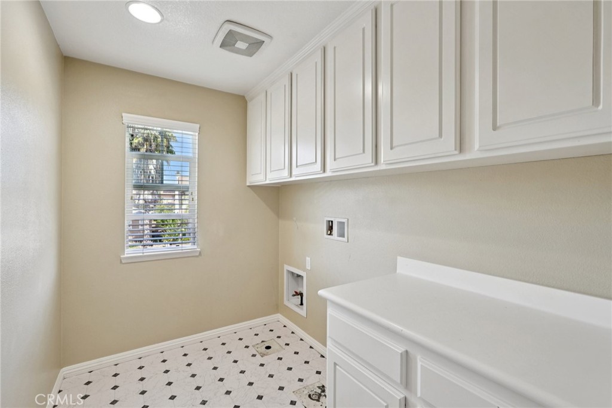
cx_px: 306
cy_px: 204
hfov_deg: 96.8
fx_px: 272
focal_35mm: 16
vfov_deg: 73.7
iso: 400
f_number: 8
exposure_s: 1/20
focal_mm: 16
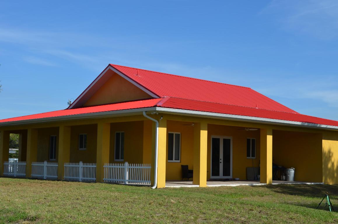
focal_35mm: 54
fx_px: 506
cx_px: 169
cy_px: 112
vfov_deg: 25.0
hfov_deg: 36.9
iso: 100
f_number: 9
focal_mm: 36
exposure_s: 1/320
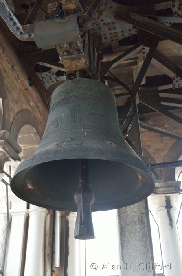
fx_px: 297
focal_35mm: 39
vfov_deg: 49.7
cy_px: 138
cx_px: 91
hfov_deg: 34.0
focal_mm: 26
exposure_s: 1/640
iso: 1600
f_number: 4
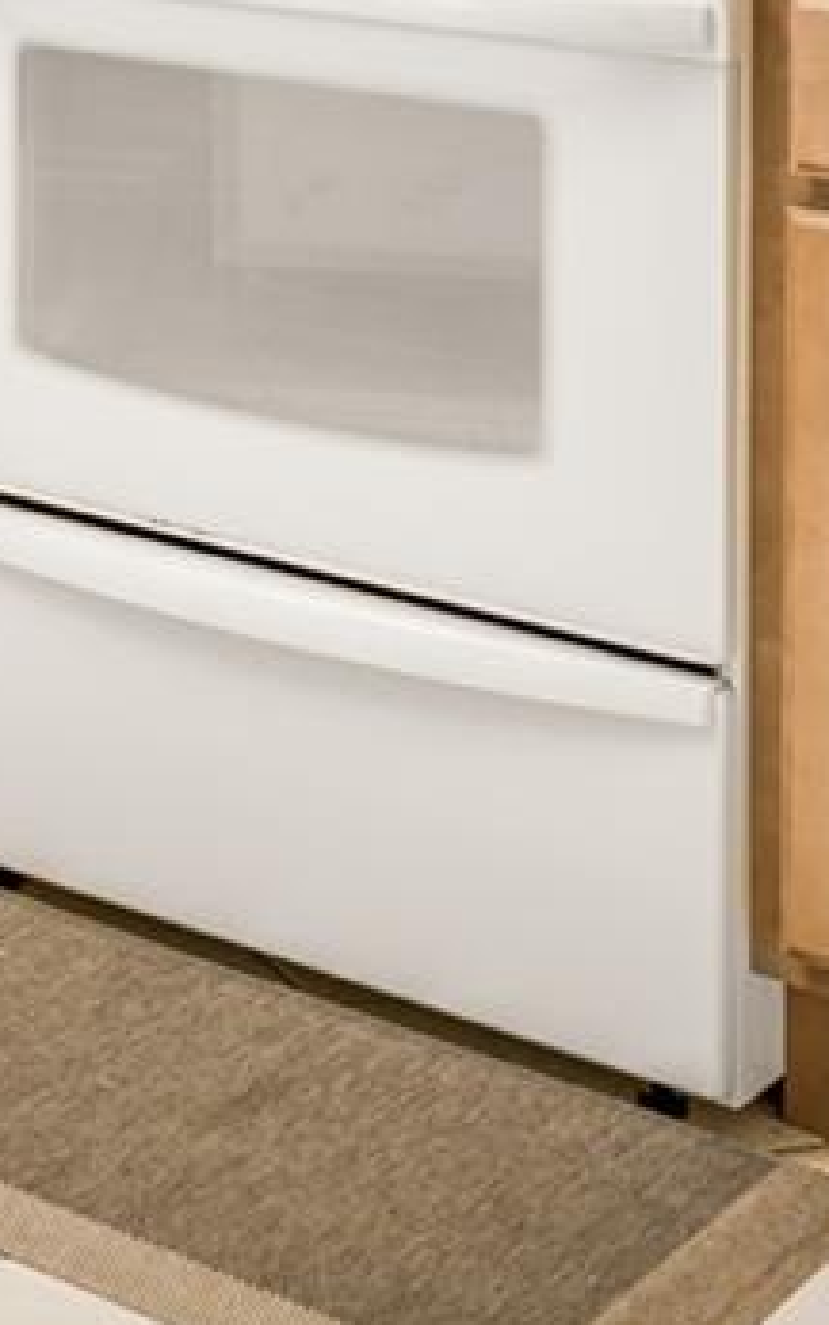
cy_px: -294
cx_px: -577
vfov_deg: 20.5
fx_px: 3397
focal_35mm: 94
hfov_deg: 12.8
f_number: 1.8
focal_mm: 20
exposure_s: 1/200
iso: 125
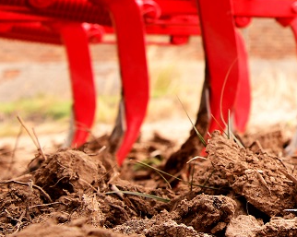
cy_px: -64
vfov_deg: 14.1
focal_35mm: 105
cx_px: 599
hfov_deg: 14.9
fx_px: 922
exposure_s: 1/160
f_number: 5.6
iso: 160
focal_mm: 24
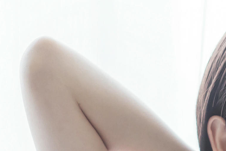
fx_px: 1230
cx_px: 321
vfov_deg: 6.9
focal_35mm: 196
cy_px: 206
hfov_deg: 10.2
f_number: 2.8
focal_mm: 50
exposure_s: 1/60
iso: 400
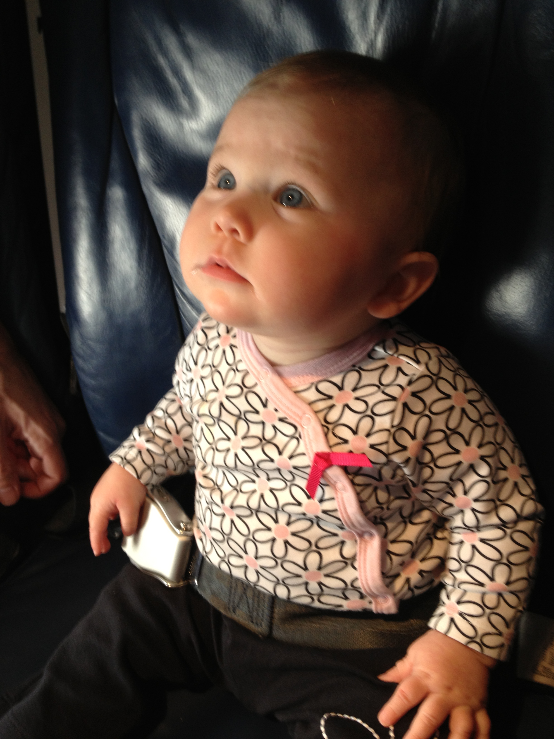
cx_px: 277
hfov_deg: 40.7
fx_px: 747
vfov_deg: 52.6
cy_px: 370
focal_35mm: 35
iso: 64
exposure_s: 1/20
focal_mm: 4.28
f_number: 2.4
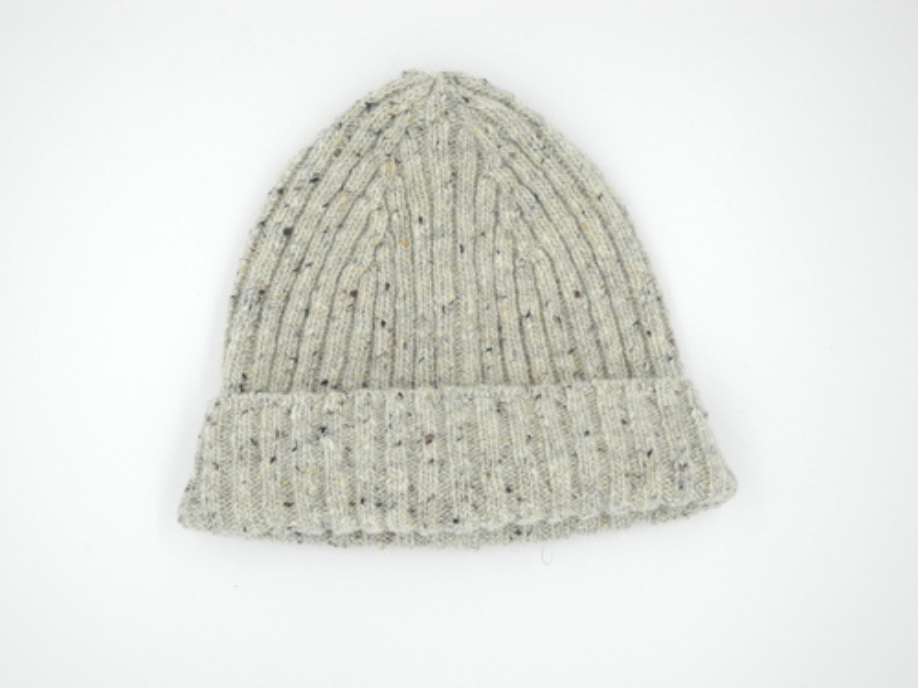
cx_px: 459
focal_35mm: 50
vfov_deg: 29.1
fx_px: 1326
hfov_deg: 38.2
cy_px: 344
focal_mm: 10.7
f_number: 3.5
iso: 100
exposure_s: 1/125
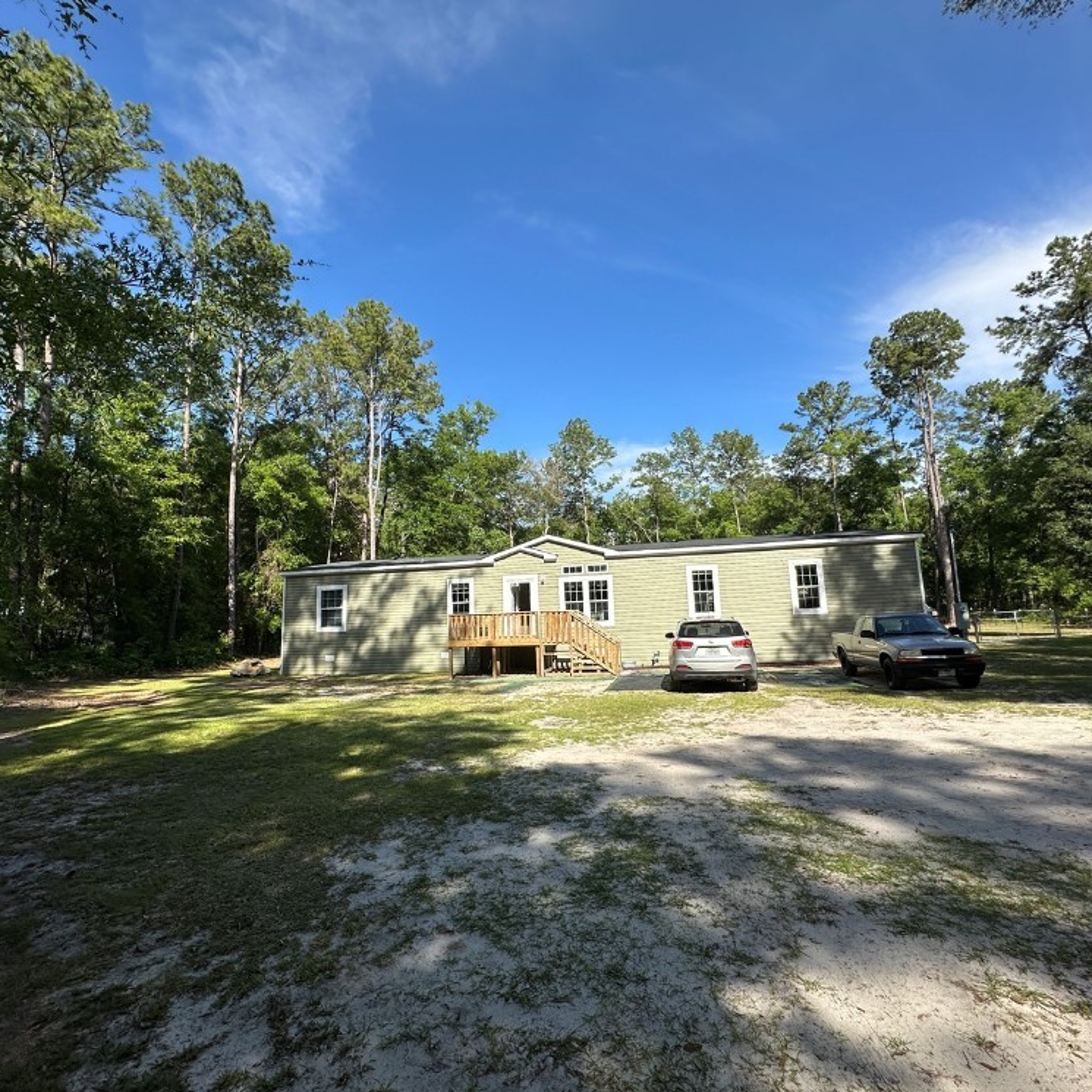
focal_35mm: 17
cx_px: 554
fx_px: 607
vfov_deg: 84.0
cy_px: 535
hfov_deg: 84.0
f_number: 2.2
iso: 50
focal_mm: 2.22
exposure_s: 1/1715
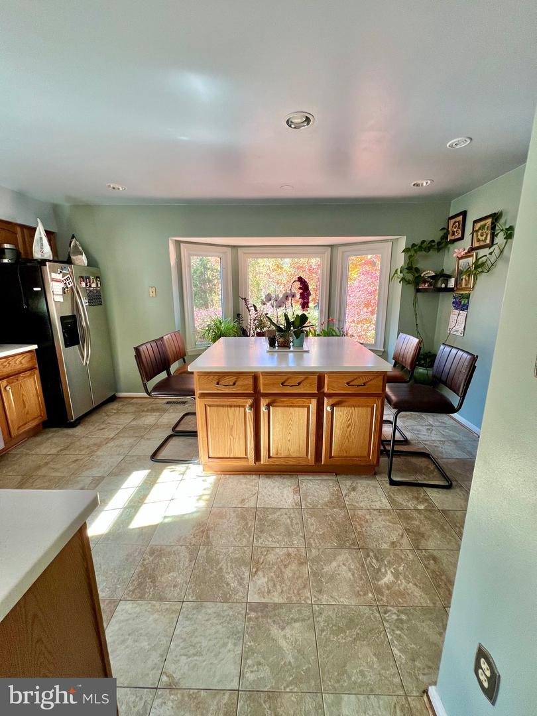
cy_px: 358
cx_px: 268
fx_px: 269
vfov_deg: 106.2
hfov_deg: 89.9
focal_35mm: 13
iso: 125
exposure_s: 1/99
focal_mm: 1.57
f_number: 1.8
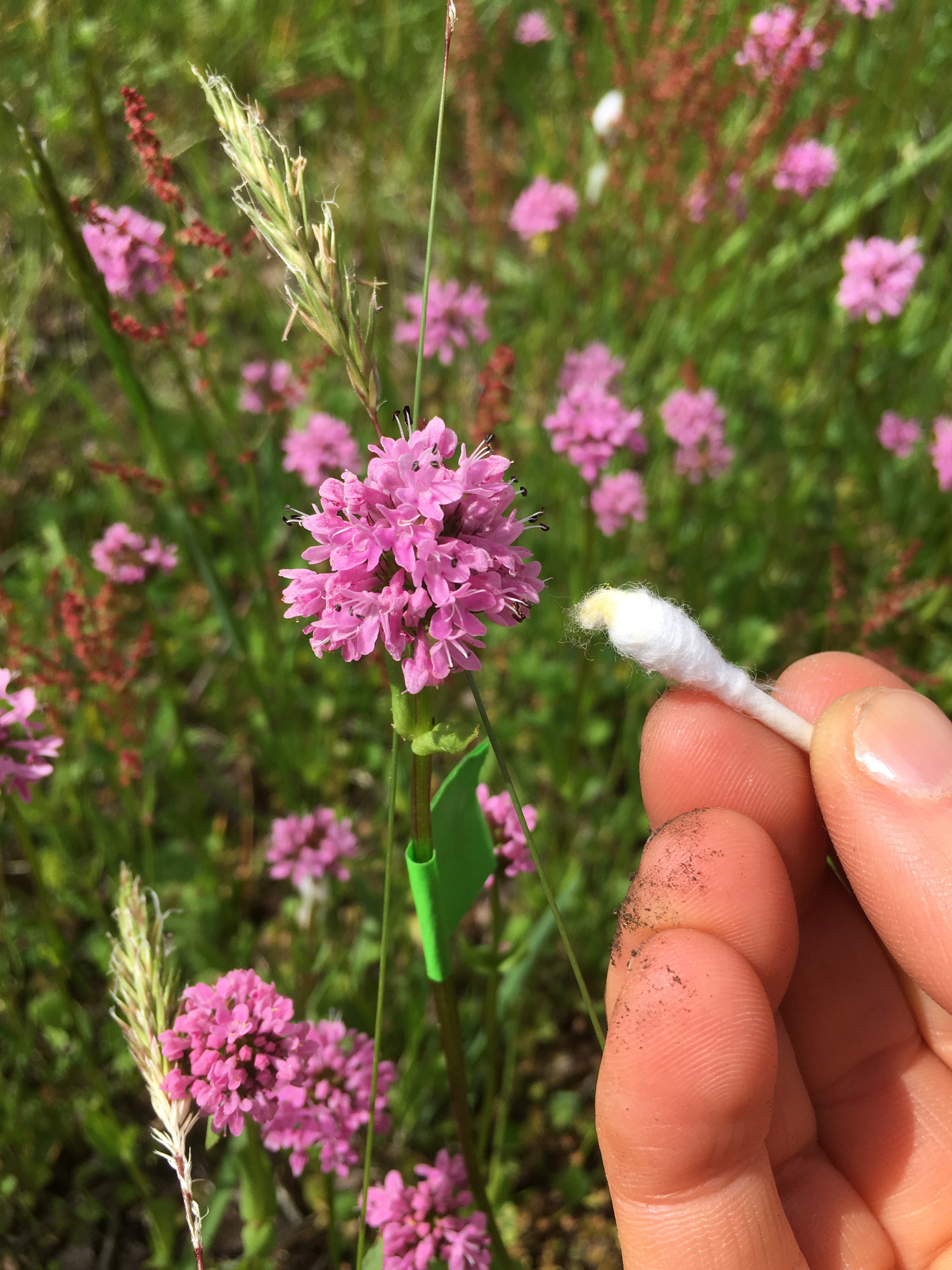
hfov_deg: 48.2
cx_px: 476
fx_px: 1063
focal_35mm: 29
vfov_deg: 61.7
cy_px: 635
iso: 25
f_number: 2.2
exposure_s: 1/1026
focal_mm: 4.15
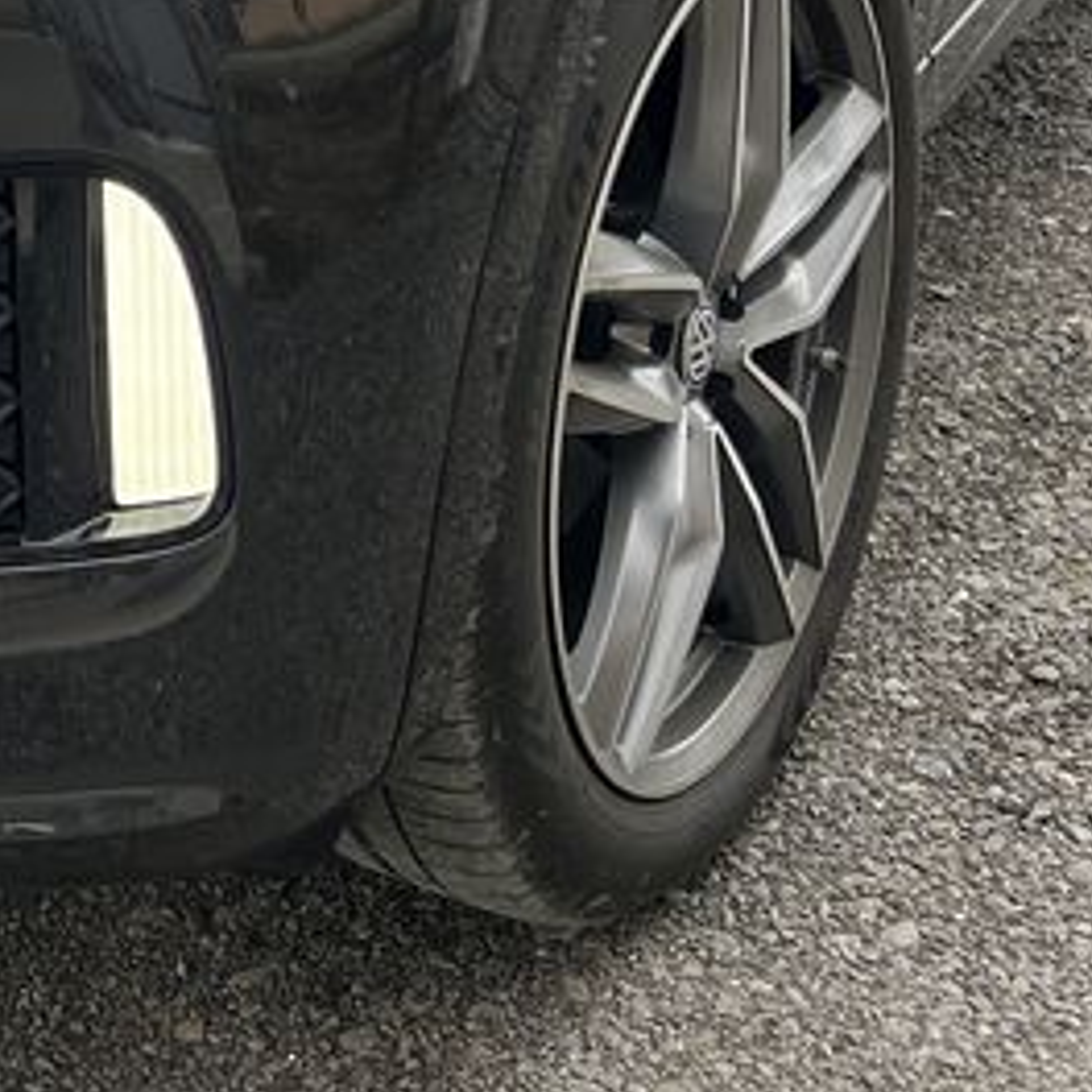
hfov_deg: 20.2
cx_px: -228
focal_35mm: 80
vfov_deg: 19.9
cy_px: -314
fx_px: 2855
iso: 100
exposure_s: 1/107
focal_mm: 5.7
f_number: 1.5
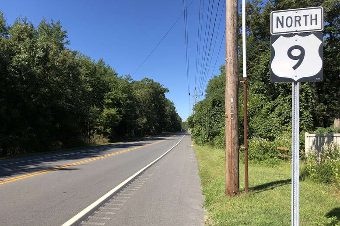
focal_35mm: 30
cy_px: 130
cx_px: 167
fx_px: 283
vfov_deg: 43.5
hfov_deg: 61.9
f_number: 1.8
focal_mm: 4
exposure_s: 1/1279
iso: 20
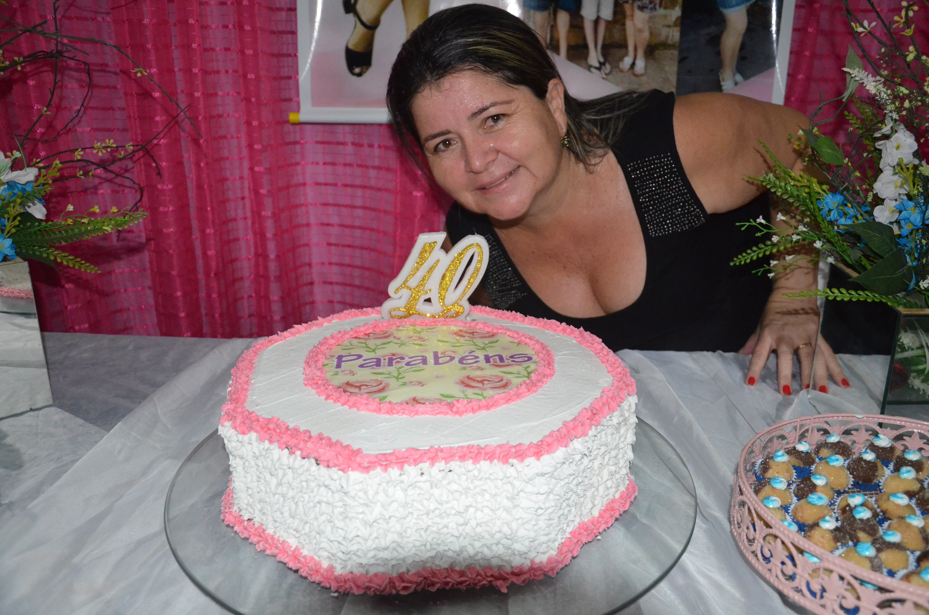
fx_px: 811
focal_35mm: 32
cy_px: 308
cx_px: 464
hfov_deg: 59.6
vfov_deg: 41.5
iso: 3200
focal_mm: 21
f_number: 3.8
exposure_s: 1/60
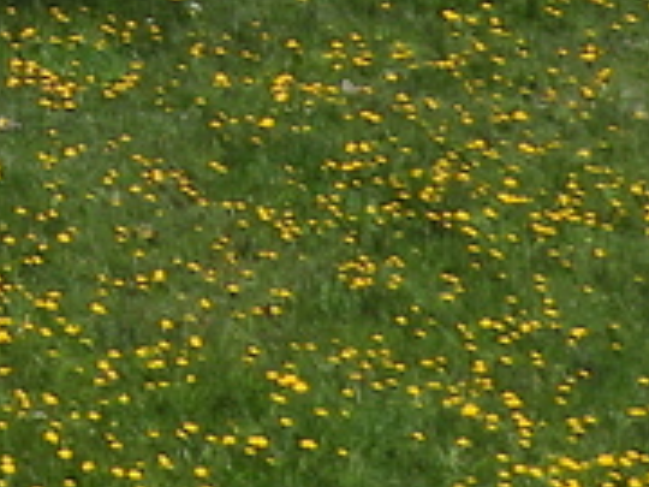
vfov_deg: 5.6
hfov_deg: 7.2
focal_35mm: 249
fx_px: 4668
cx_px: -1154
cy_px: -887
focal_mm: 6.2
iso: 100
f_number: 4
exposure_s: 1/1600
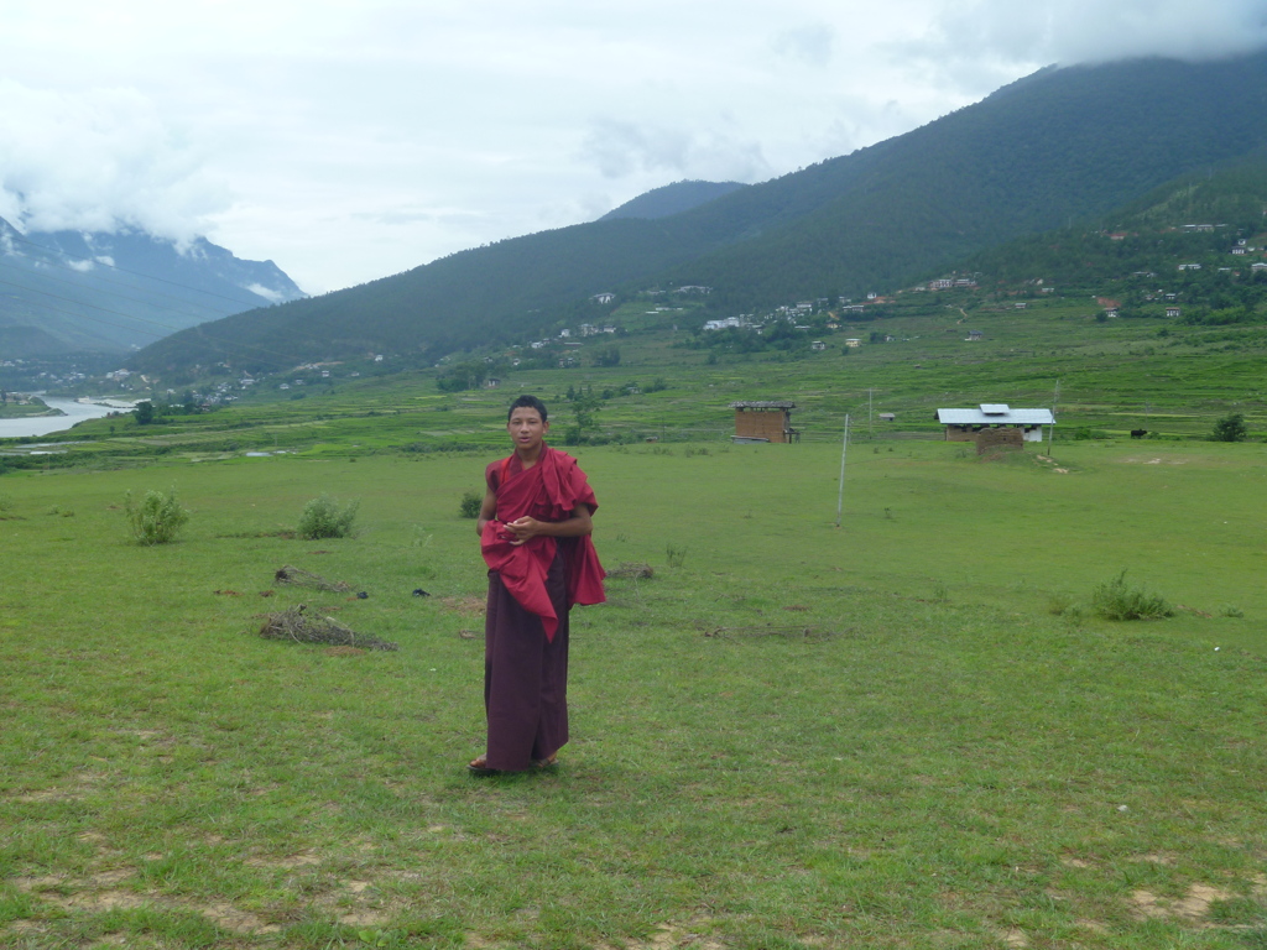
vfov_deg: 40.7
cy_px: 475
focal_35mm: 35
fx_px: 1281
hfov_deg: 52.6
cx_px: 634
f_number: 5.6
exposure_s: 1/250
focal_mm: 6.3
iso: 80
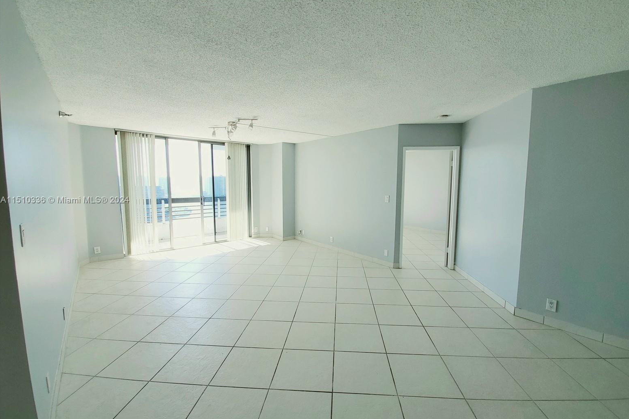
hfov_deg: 104.2
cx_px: 324
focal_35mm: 14
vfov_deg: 81.2
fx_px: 245
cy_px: 201
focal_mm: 1.8
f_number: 2.2
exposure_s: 1/120
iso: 40
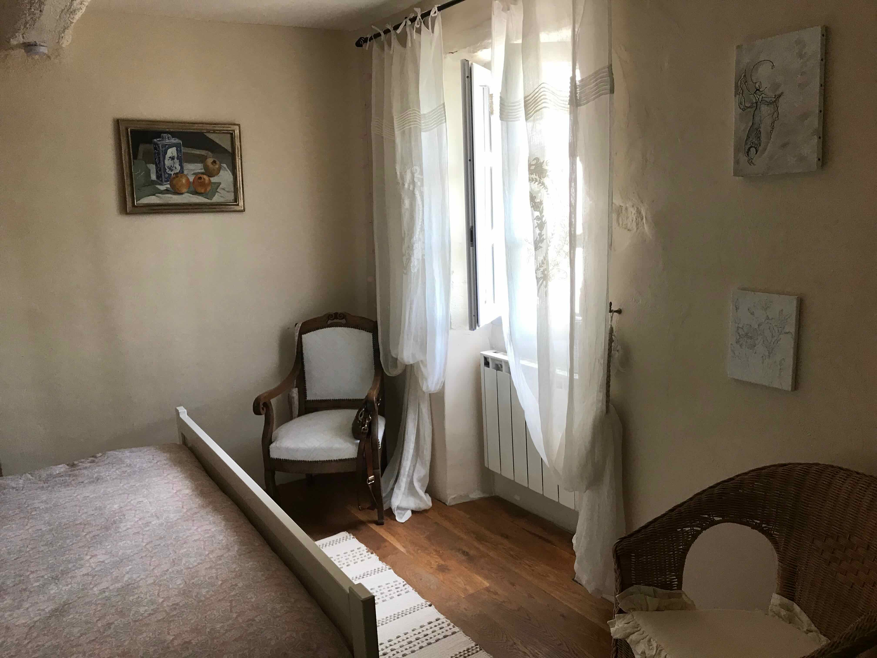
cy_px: 329
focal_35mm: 28
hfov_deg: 63.4
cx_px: 438
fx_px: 709
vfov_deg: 49.7
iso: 32
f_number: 1.8
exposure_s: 1/33
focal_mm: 3.99
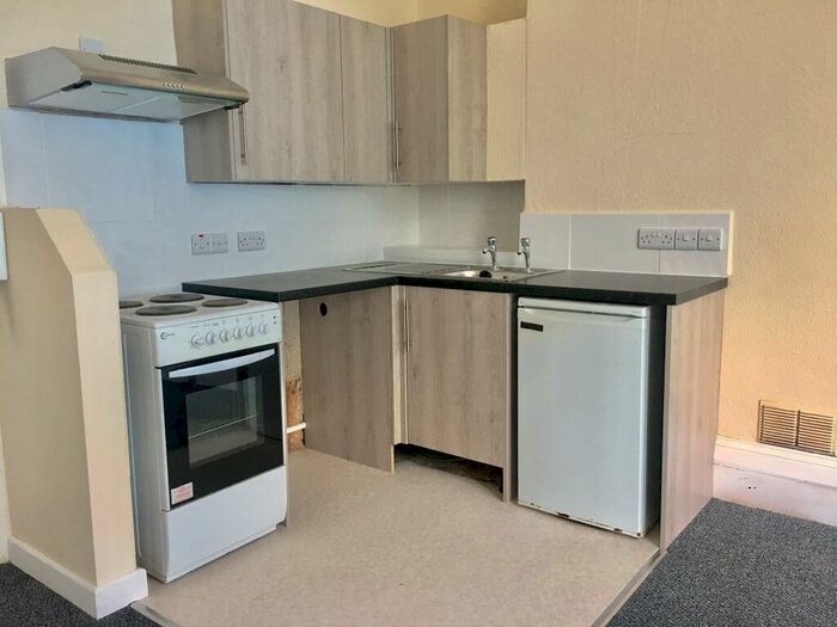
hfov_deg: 61.7
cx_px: 418
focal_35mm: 29
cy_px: 314
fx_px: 701
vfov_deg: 48.2
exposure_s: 1/33
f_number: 2.2
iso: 50
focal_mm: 4.15
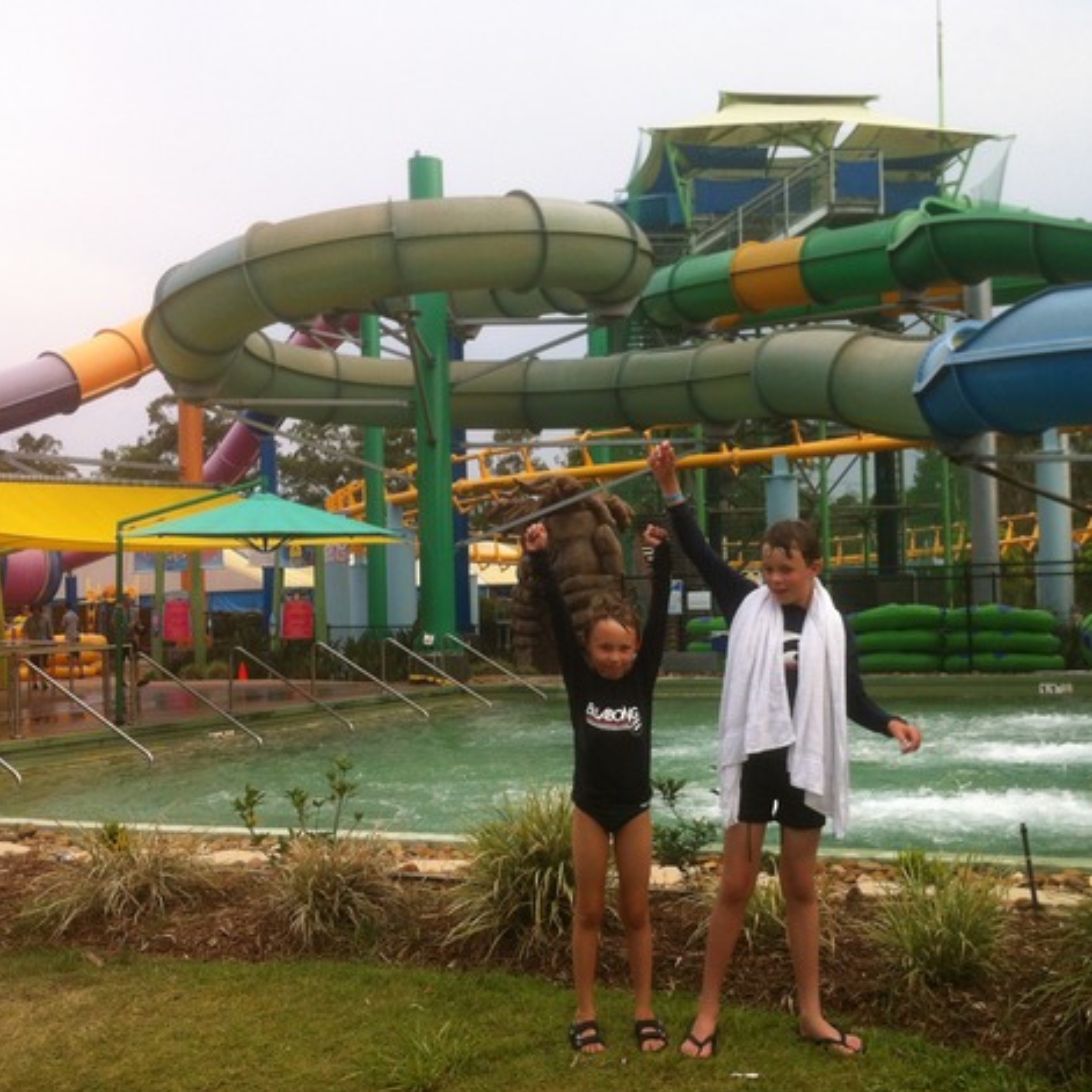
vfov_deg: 40.0
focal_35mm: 42
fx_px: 1499
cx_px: 656
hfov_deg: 39.9
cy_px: 545
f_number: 2.8
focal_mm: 3.85
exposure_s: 1/279
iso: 80
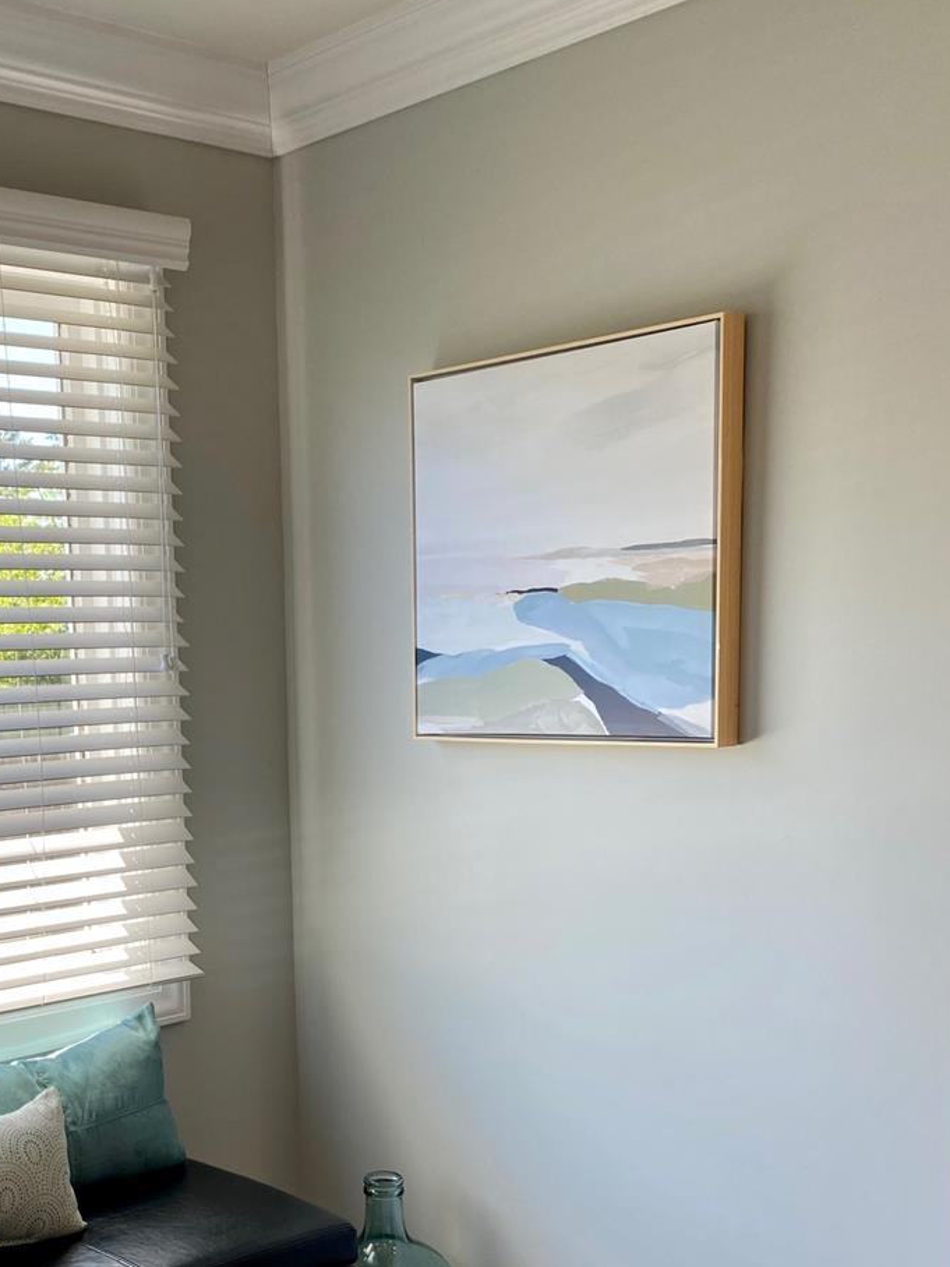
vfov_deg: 41.9
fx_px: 1610
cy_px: 917
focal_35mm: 44
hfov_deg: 32.0
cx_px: 183
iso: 32
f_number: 1.8
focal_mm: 4.25
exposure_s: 1/177
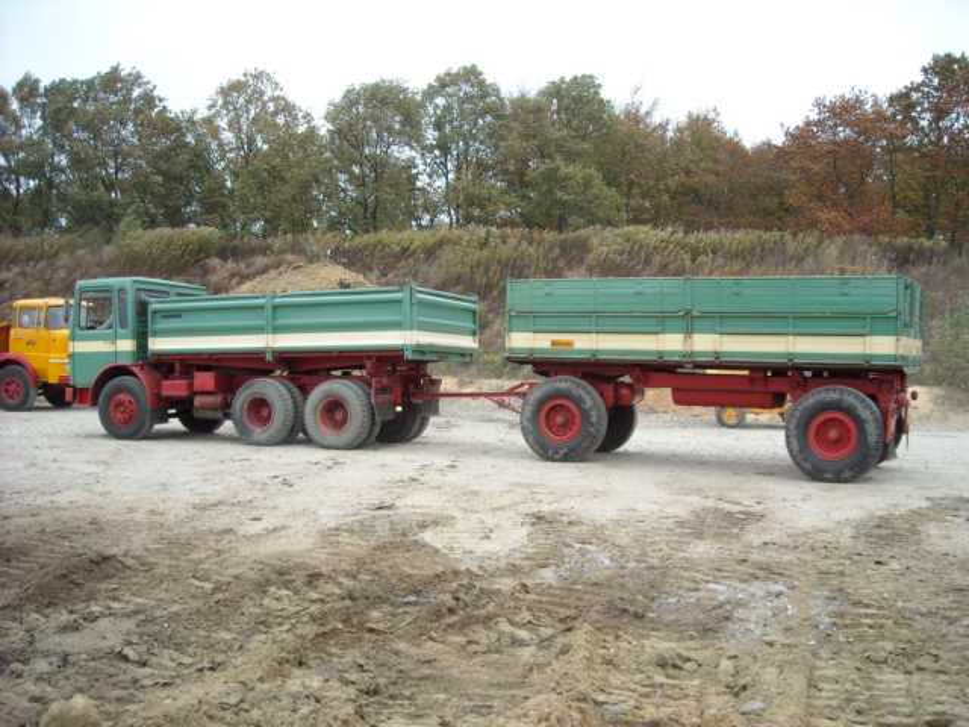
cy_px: 364
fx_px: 980
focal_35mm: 35
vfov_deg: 40.7
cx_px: 484
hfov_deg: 52.6
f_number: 2.8
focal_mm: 5.7
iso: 64
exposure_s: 1/148
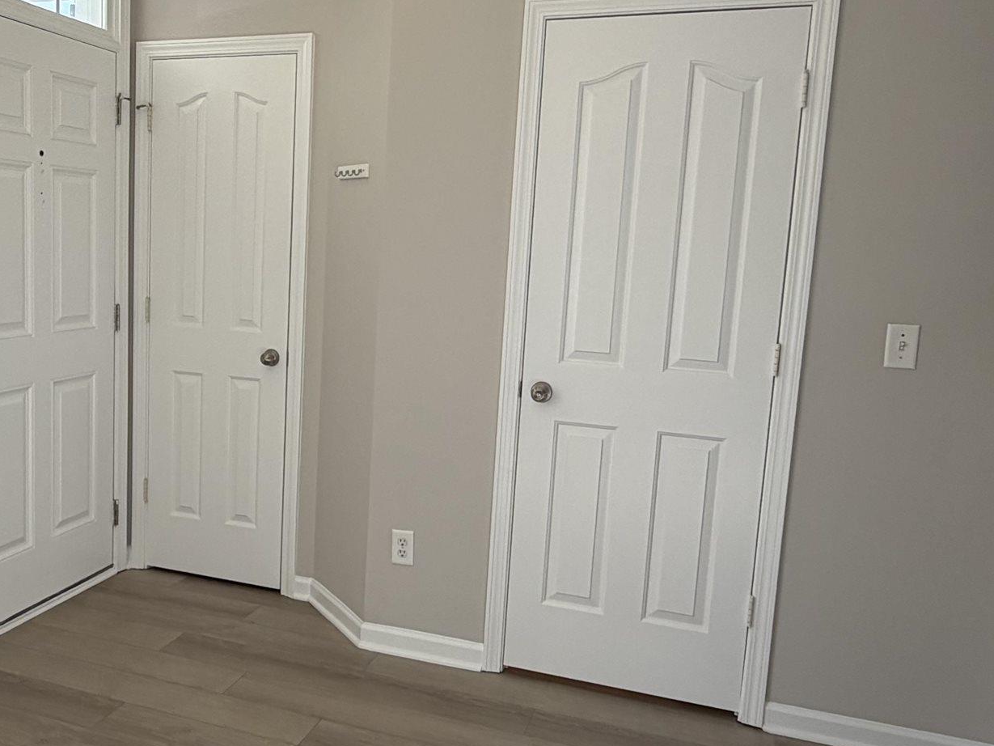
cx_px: 309
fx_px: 1005
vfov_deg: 40.7
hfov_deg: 51.4
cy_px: 374
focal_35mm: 35
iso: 50
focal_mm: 2.22
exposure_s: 1/120
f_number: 2.2
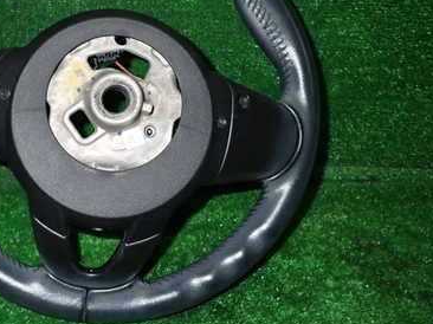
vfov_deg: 34.7
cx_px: 110
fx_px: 513
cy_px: 105
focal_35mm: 41
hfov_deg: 44.3
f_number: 5.6
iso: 400
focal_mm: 4.5
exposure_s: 1/30
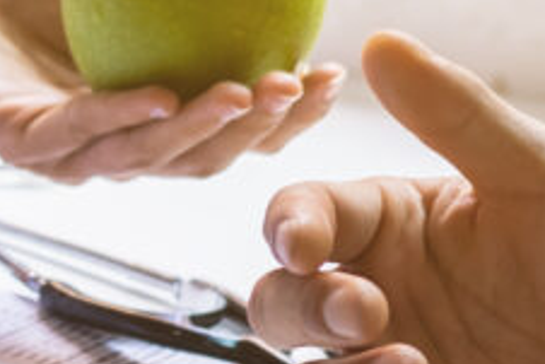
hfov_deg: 8.3
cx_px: -371
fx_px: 3636
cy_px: 237
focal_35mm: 240
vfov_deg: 5.7
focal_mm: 35
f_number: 2.8
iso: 200
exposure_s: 1/60
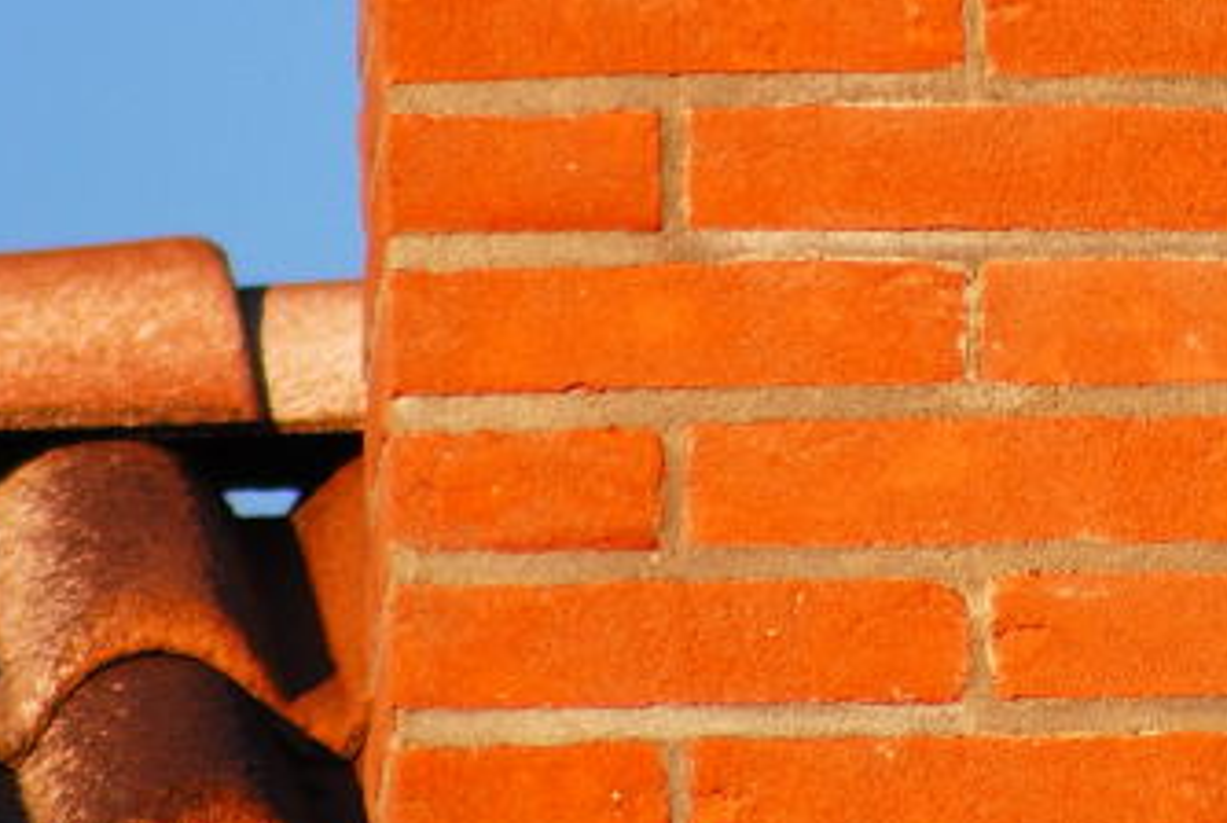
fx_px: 62722
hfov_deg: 1.1
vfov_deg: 0.8
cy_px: 20
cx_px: 904
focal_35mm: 1837
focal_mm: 400
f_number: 5.6
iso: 100
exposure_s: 1/640
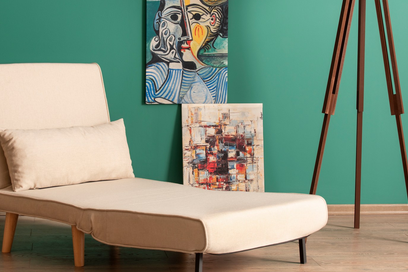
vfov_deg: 13.4
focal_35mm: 102
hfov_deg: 20.0
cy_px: 103
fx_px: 1156
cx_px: 168
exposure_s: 1/160
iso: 160
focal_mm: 70
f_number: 7.1
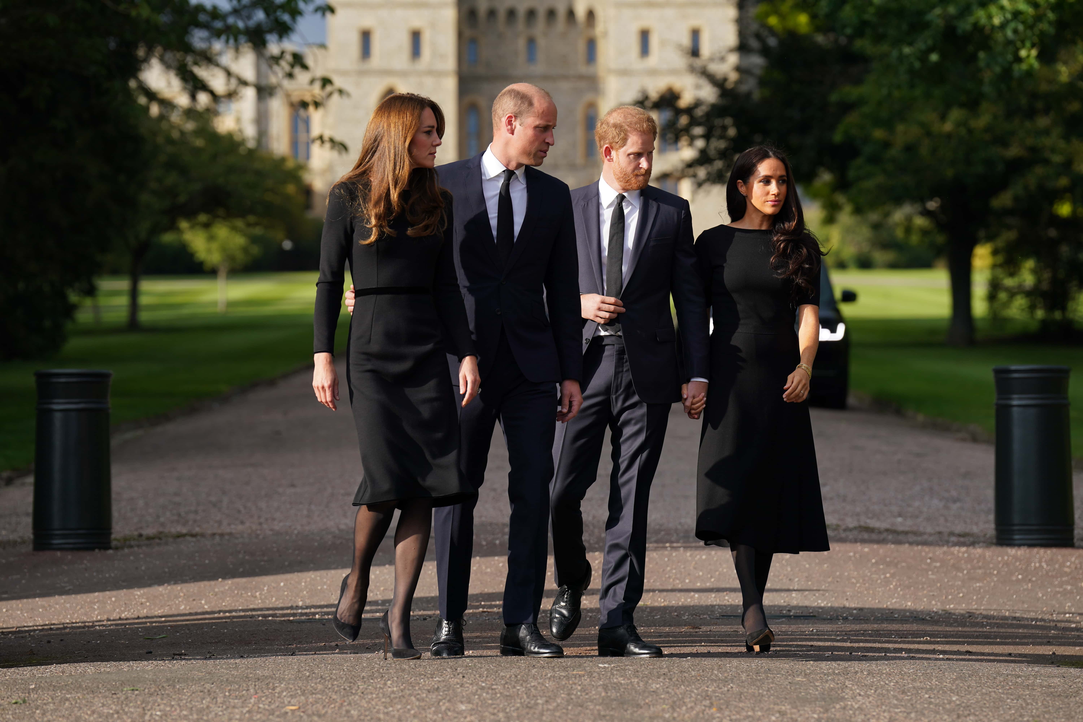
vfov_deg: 8.8
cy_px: 361
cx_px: 542
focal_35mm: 156
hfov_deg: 13.2
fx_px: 4693
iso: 200
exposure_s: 1/1000
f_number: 4.5
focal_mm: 156
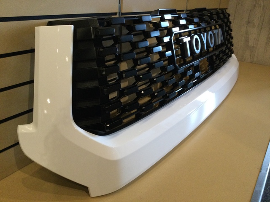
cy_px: 101
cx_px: 135
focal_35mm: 31
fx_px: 242
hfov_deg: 58.4
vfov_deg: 45.4
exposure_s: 1/30
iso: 160
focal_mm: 3.3
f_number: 2.4
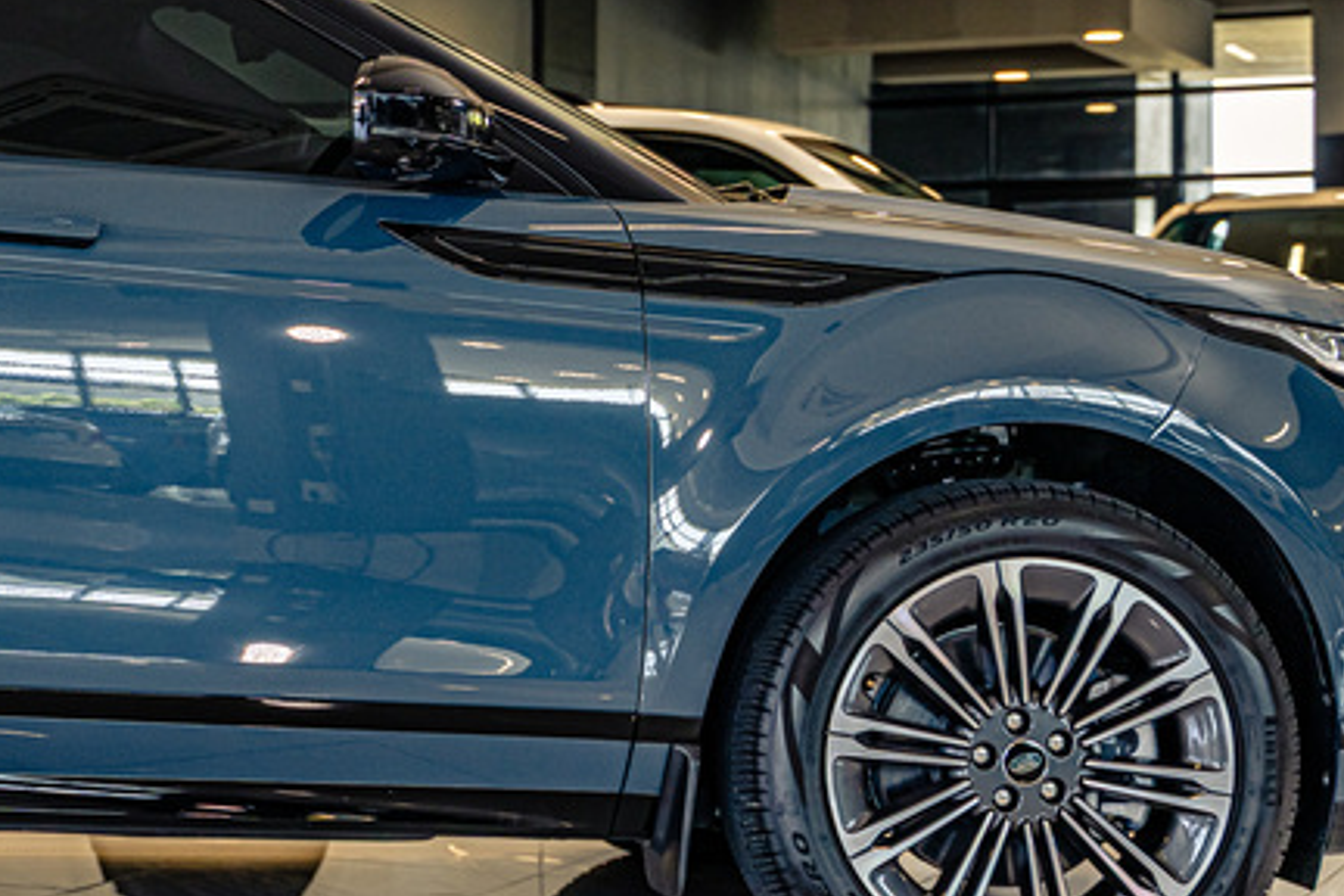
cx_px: -45
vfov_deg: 15.2
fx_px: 3360
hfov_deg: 21.7
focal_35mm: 90
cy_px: 370
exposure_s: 1/200
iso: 200
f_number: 3.5
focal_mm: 38
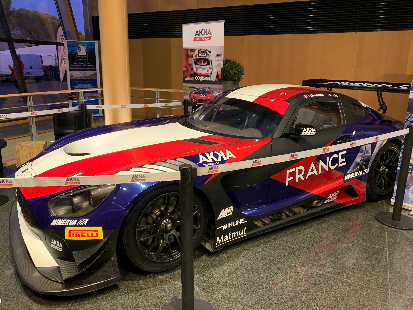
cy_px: 150
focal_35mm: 27
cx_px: 203
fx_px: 322
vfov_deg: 51.3
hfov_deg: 65.3
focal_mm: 4.25
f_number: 1.8
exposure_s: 1/25
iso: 400
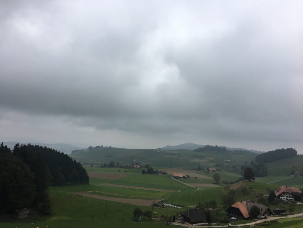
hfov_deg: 61.7
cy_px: 114
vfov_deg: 48.2
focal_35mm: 29
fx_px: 254
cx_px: 152
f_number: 2.2
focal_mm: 4.15
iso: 25
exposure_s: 1/1479
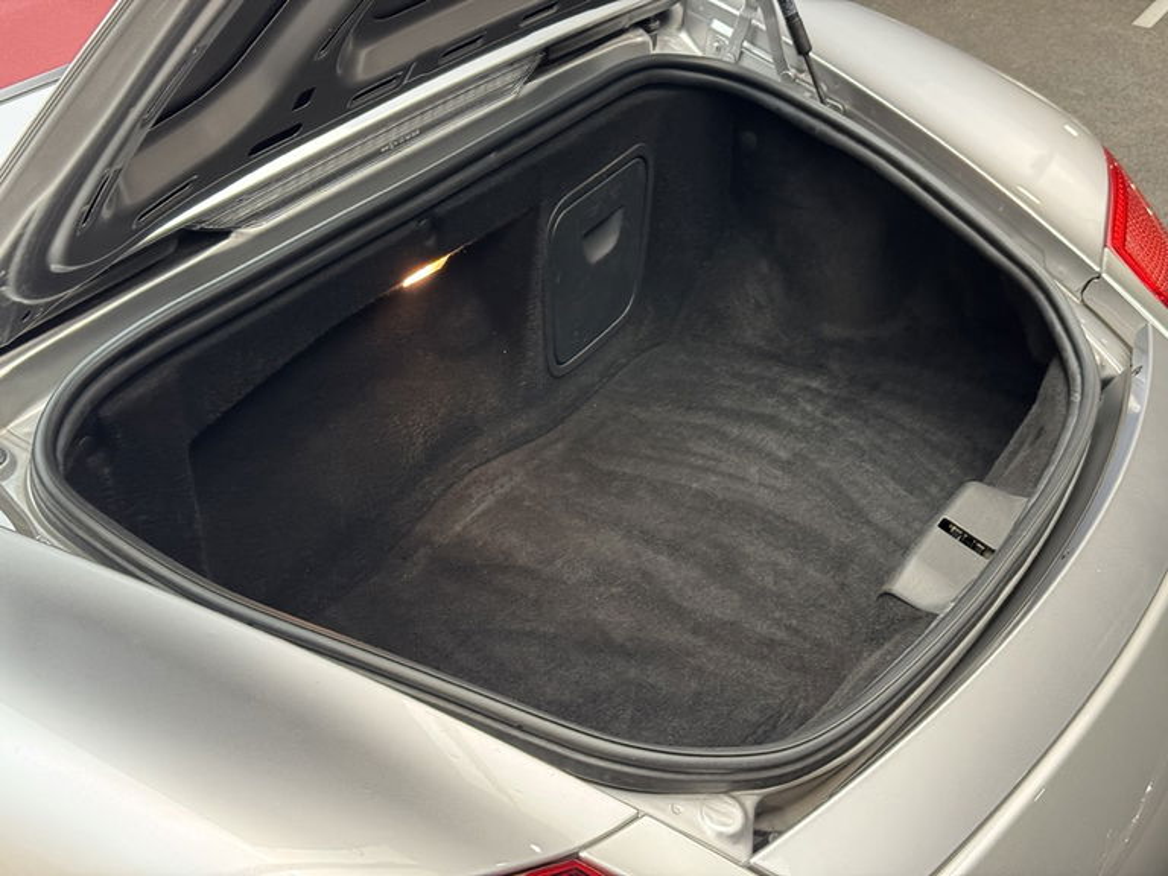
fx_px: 1620
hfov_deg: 39.7
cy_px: 438
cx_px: 584
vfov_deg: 30.3
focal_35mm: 48
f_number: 1.78
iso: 400
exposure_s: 1/33
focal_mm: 6.76
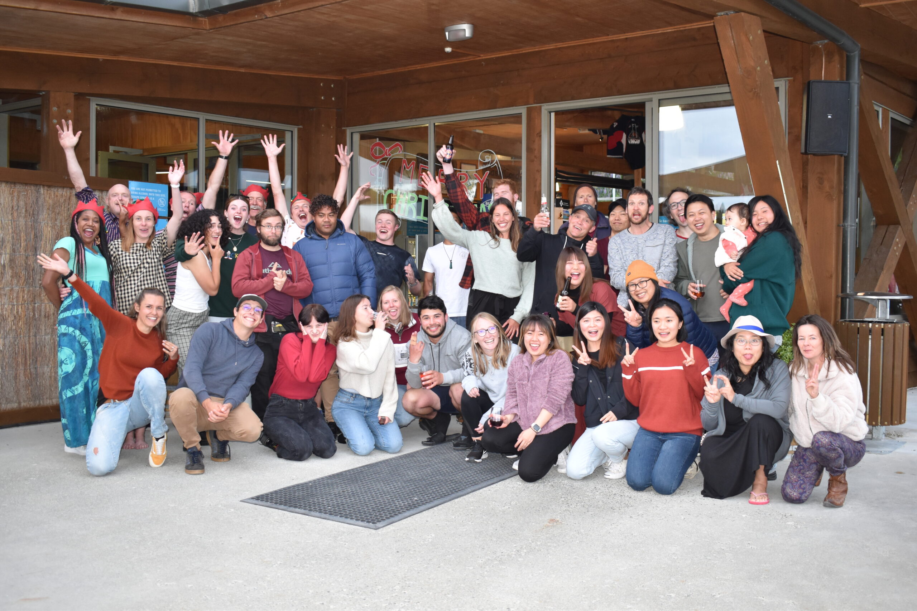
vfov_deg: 38.4
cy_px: 306
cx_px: 458
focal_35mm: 34
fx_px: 879
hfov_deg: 55.1
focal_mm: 23
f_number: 3.8
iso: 800
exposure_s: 1/60
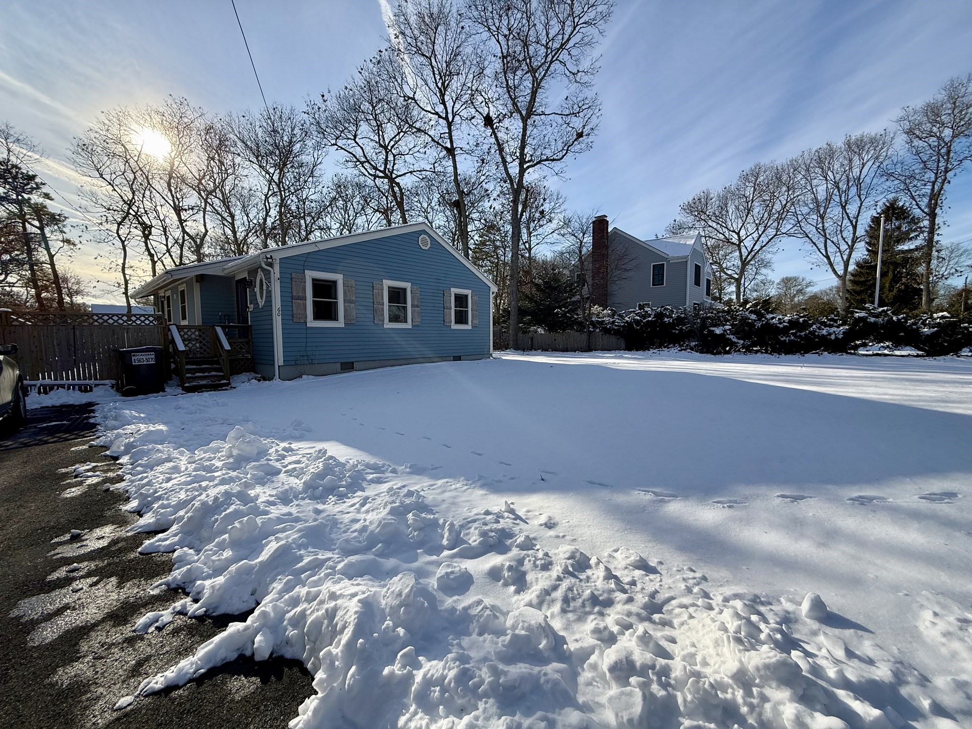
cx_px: 486
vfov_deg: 85.7
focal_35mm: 14
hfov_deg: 102.1
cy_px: 364
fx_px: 393
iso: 50
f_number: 2.2
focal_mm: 2.22
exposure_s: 1/1795
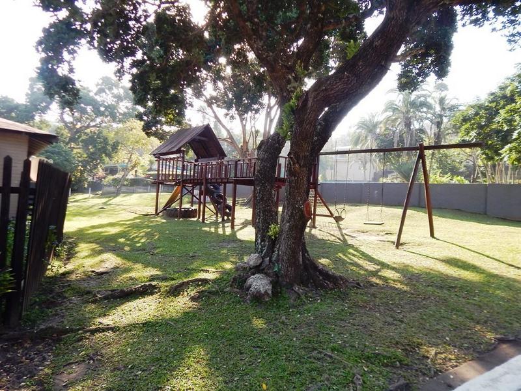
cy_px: 196
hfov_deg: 73.9
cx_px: 260
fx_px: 346
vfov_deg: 58.9
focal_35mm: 23
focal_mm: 4
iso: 125
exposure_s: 1/250
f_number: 3
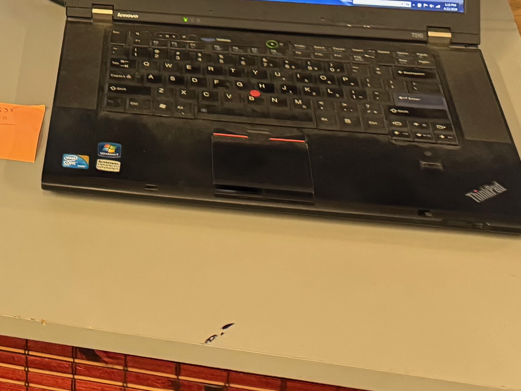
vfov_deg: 16.5
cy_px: -206
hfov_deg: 22.4
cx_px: -94
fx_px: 1219
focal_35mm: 81
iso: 500
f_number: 1.78
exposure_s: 1/55
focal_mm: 6.76
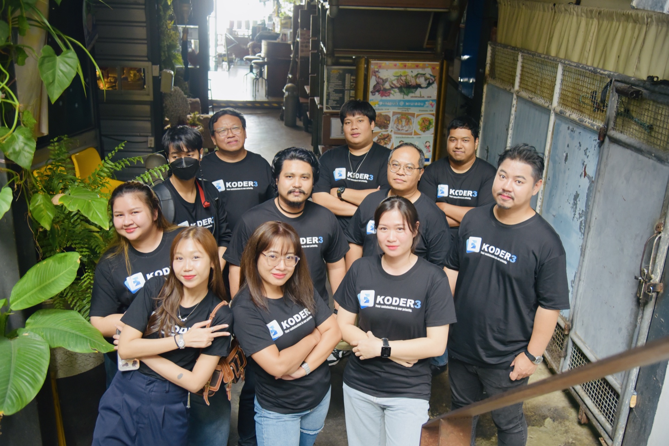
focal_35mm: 35
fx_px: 651
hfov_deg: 54.4
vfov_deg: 37.9
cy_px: 223
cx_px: 334
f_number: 4
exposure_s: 1/125
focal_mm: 35
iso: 1600
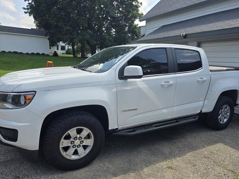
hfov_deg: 69.3
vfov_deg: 54.8
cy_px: 97
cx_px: 126
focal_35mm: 25
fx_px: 173
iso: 12
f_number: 1.7
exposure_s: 1/392
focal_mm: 6.3
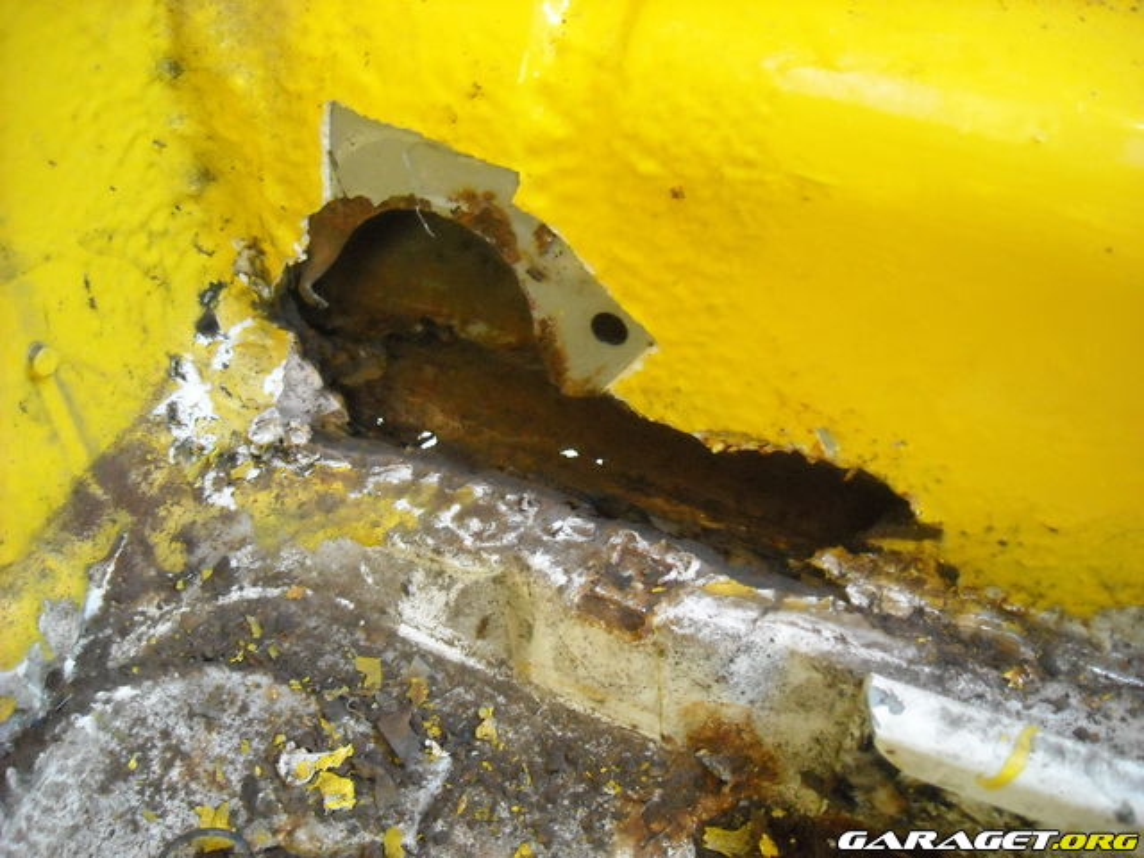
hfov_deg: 52.6
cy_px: 429
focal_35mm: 35
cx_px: 572
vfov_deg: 40.7
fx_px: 1157
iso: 800
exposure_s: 1/52
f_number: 2.8
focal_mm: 5.7
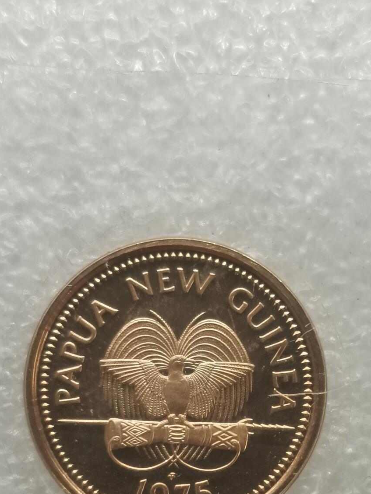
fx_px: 1572
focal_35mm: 110
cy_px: 372
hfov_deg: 13.4
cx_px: 245
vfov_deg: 17.8
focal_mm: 5.56
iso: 64
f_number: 1.6
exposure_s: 1/100
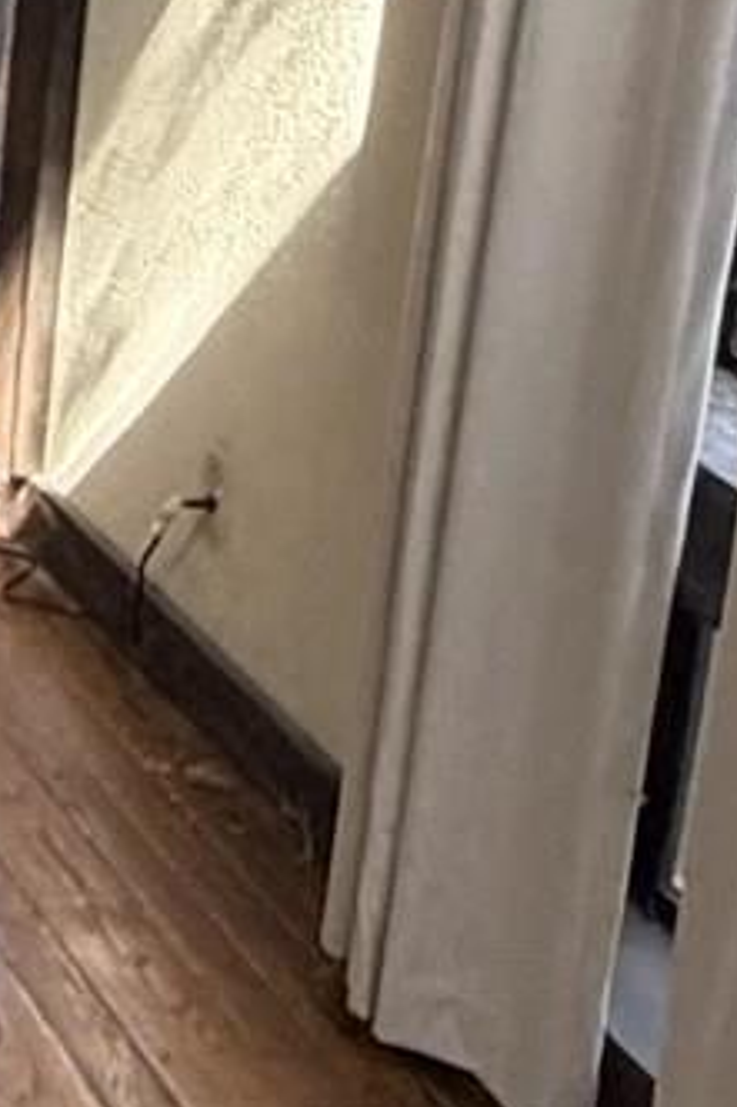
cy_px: 273
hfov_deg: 10.8
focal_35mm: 101
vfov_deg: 20.1
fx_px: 3105
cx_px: -1217
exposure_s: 1/75
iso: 320
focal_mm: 2.22
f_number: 2.2
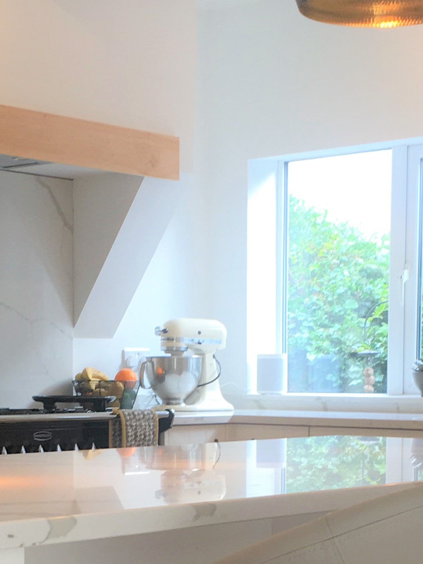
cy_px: 510
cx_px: 160
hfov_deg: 17.0
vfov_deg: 22.0
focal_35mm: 87
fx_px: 1417
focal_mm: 4.15
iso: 32
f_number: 2.2
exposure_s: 1/50
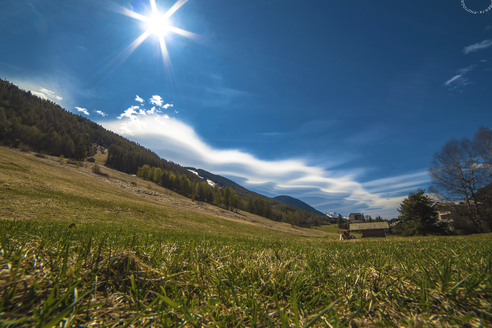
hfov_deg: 100.4
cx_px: 243
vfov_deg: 77.3
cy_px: 158
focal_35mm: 15
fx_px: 205
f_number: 16
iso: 100
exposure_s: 1/400
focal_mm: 14
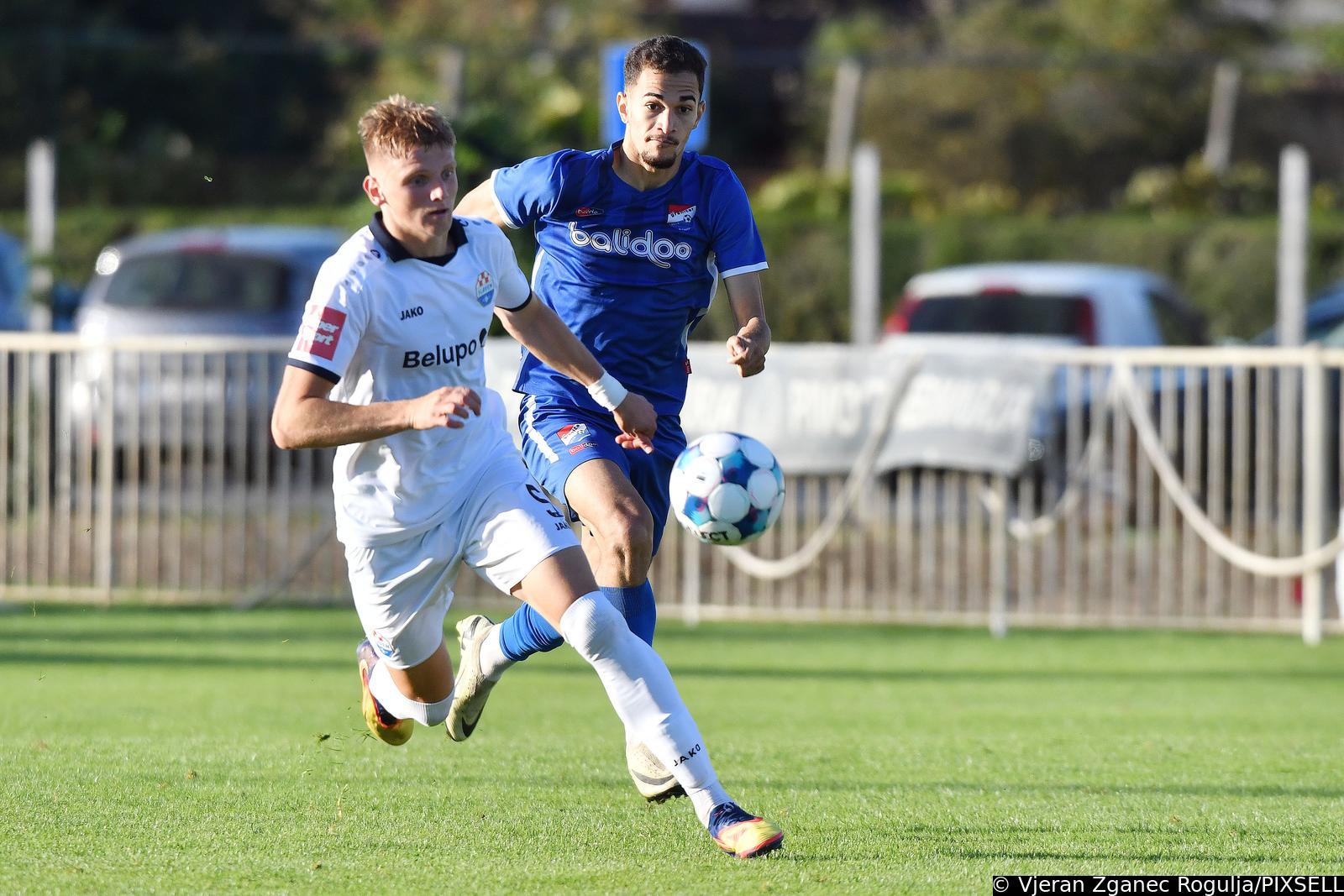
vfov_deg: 3.9
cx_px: 672
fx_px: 13067
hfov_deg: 5.9
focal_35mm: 350
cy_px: 448
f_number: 5
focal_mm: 350
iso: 400
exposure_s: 1/1600
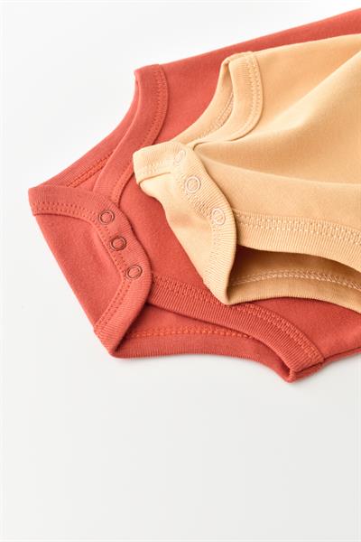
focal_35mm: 44
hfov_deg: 30.8
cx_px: 180
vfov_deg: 45.0
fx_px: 654
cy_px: 271
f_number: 8
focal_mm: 29
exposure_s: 1/60
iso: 400
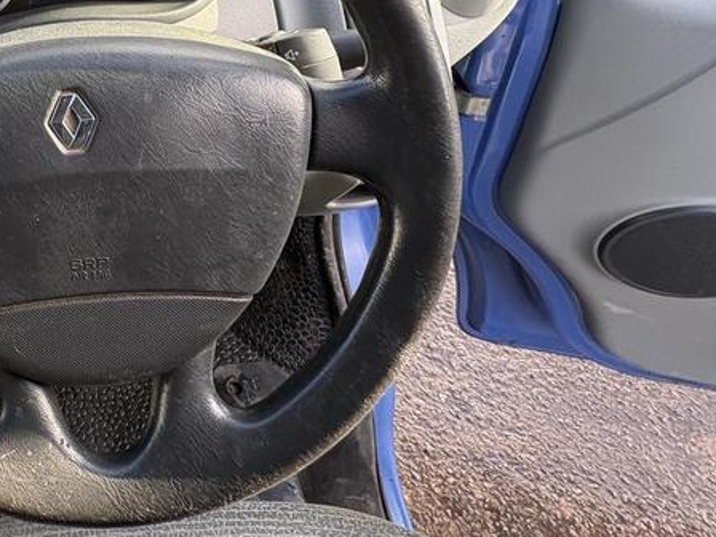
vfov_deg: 43.3
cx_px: 14
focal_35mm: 28
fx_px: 579
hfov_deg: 51.9
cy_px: 11
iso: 100
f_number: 2.2
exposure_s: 1/99
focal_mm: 2.22
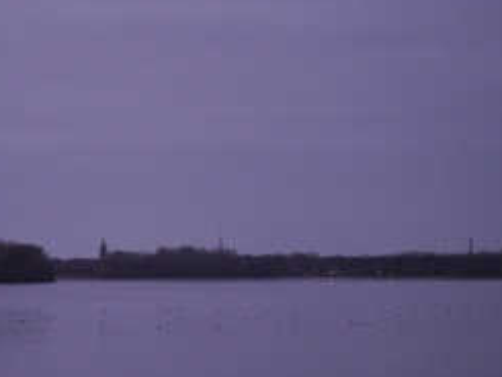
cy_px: 296
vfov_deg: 8.8
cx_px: 86
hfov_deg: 11.6
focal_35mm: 169
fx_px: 2452
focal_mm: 45
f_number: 4
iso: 1600
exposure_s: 1/30
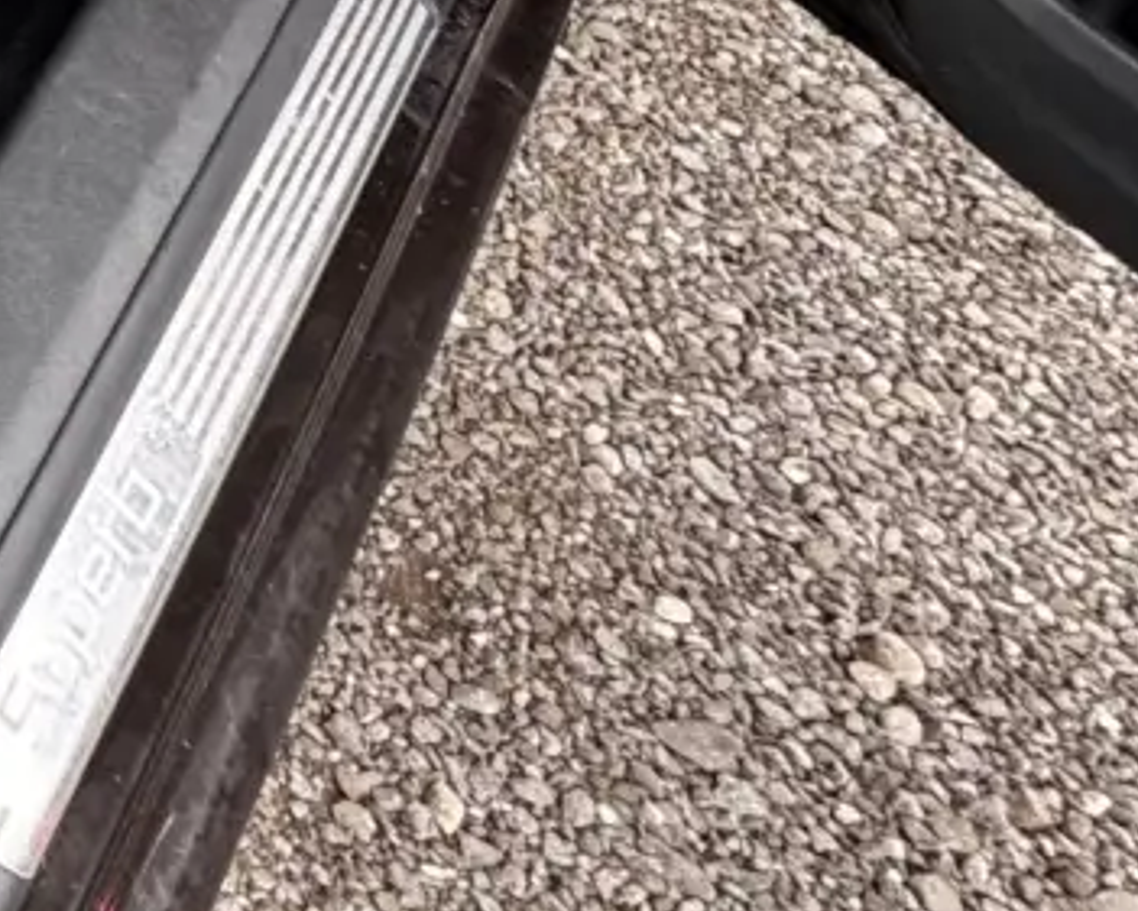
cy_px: -532
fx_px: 1887
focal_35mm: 56
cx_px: -1138
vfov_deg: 21.7
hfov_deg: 19.2
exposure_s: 1/99
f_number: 2.2
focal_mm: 2.22
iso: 250
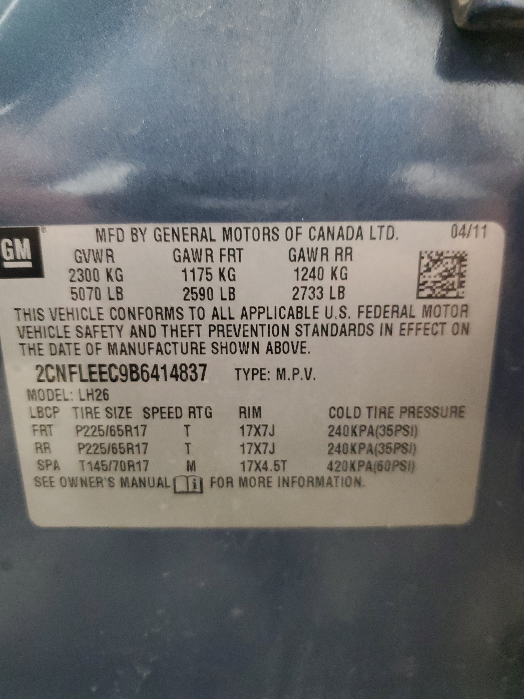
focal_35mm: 26
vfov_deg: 67.3
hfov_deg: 53.1
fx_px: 525
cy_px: 350
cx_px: 262
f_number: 1.5
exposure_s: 1/15
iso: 308
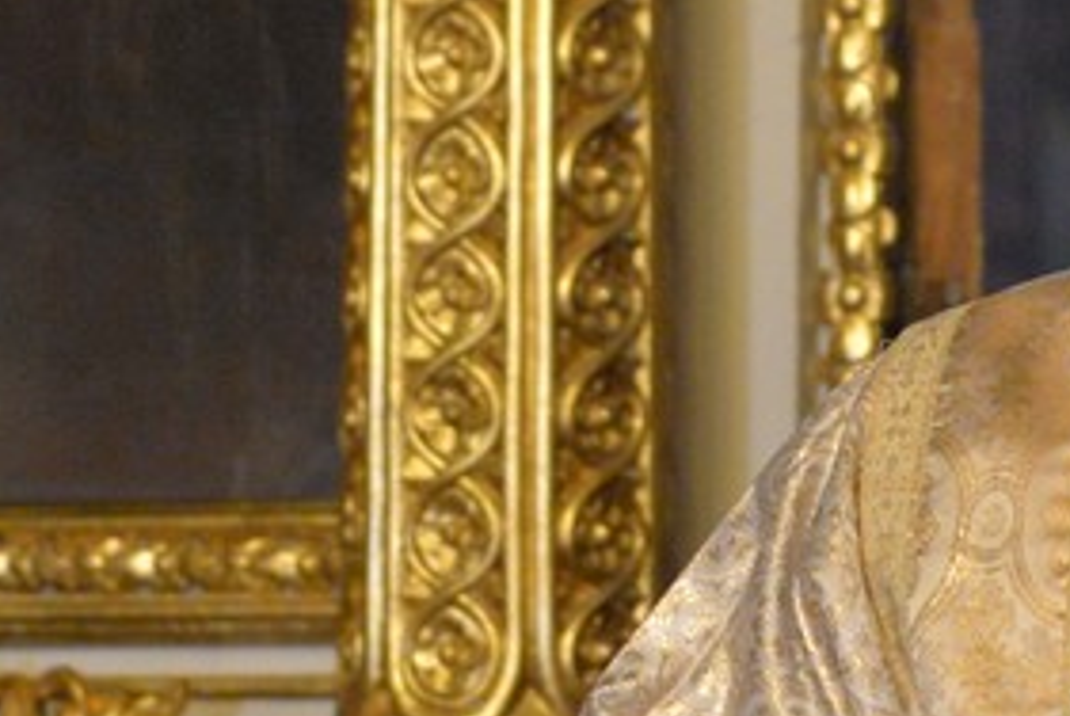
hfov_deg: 5.8
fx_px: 10622
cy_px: 440
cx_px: 748
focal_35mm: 357
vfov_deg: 3.9
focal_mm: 70
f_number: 2.8
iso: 3200
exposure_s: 1/80
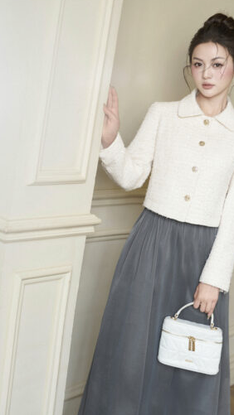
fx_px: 805
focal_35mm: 73
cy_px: 191
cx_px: 146
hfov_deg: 16.5
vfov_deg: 29.0
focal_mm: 50
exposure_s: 1/160
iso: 400
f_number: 2.8
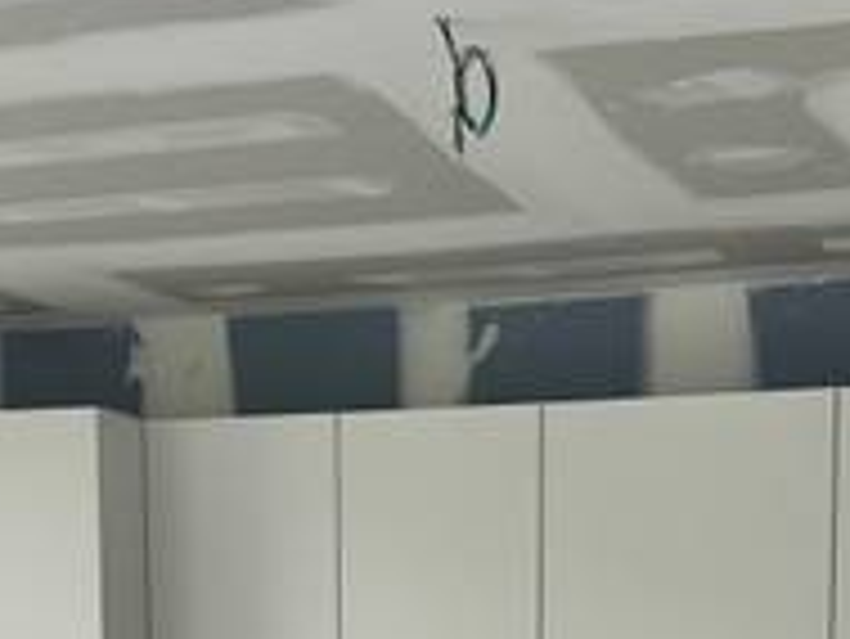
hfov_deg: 22.2
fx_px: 2162
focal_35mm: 88
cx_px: 427
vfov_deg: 15.5
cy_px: 945
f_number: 1.5
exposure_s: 1/164
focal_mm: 5.7
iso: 40
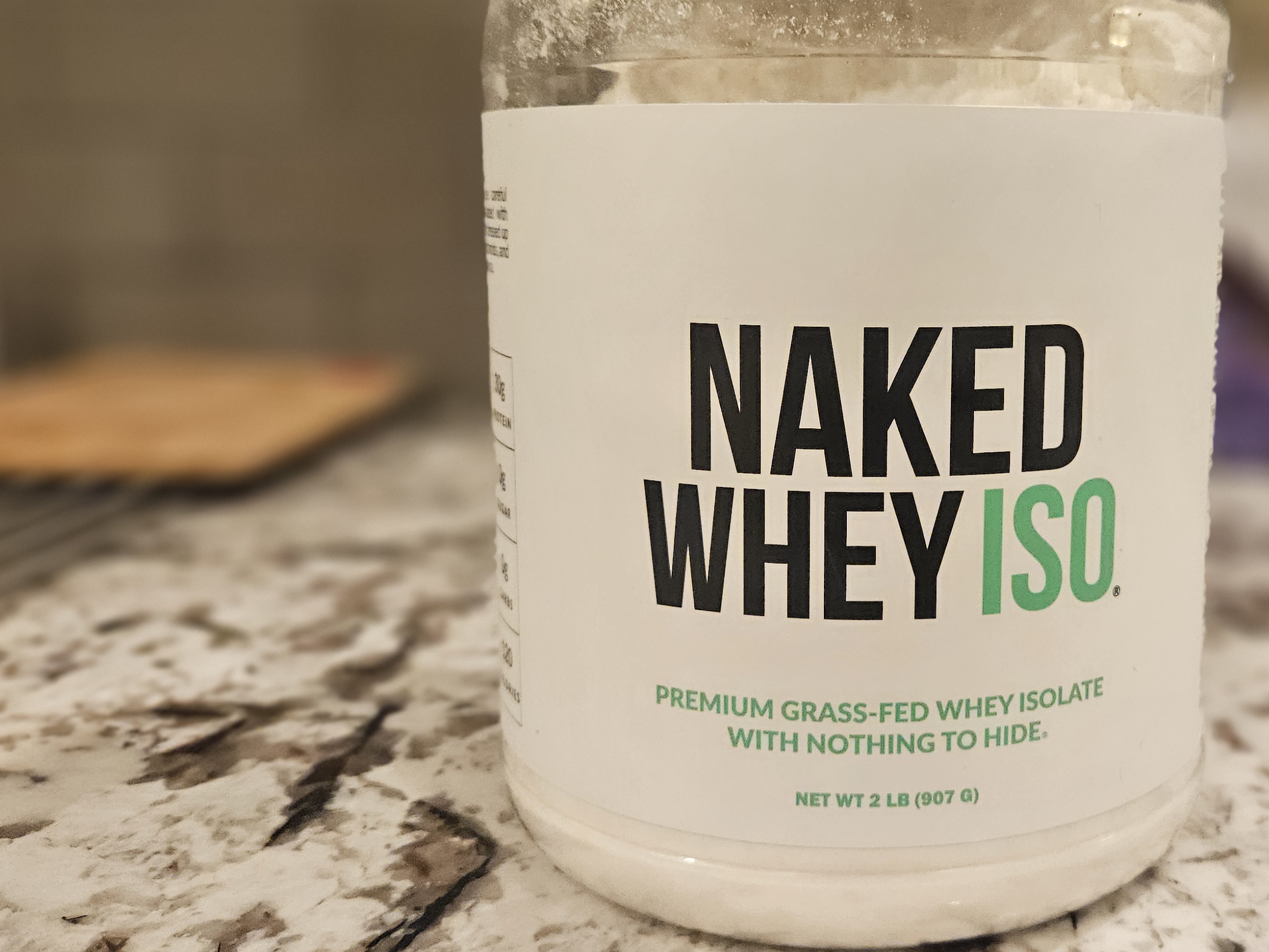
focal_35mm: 37
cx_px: 846
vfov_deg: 38.5
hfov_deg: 49.3
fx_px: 1357
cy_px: 379
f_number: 1.8
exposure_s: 1/120
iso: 500
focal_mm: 5.4
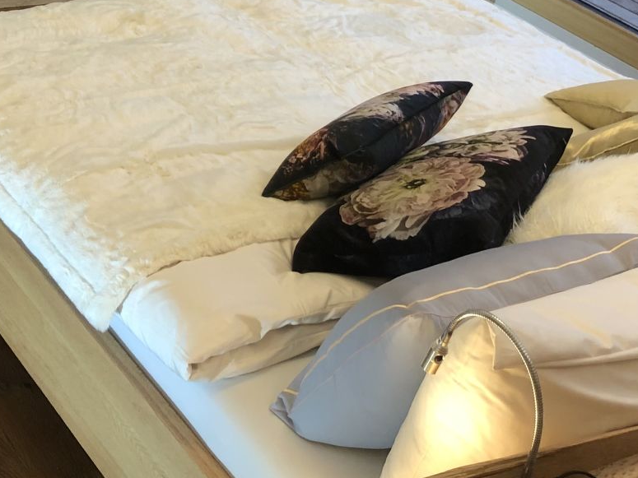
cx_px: 109
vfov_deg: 18.9
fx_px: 1364
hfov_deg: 25.8
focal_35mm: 74
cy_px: -75
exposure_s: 1/25
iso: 32
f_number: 1.8
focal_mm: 3.99
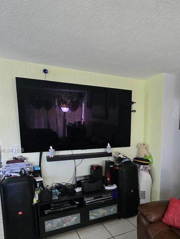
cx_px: 122
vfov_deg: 70.3
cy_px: 150
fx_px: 166
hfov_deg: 55.5
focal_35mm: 24
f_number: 2.2
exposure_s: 1/60
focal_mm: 2.2
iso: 1250
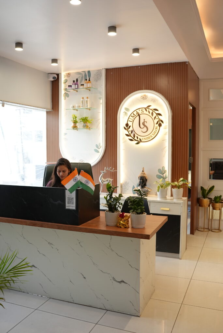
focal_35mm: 35
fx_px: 325
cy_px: 166
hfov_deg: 37.9
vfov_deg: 54.4
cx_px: 112
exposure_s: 1/160
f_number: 4
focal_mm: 35
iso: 400
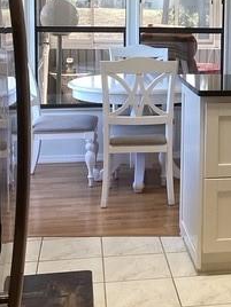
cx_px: 218
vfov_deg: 25.9
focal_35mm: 74
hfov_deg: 19.4
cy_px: 70
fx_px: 658
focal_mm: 3.3
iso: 100
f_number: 2.4
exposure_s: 1/60
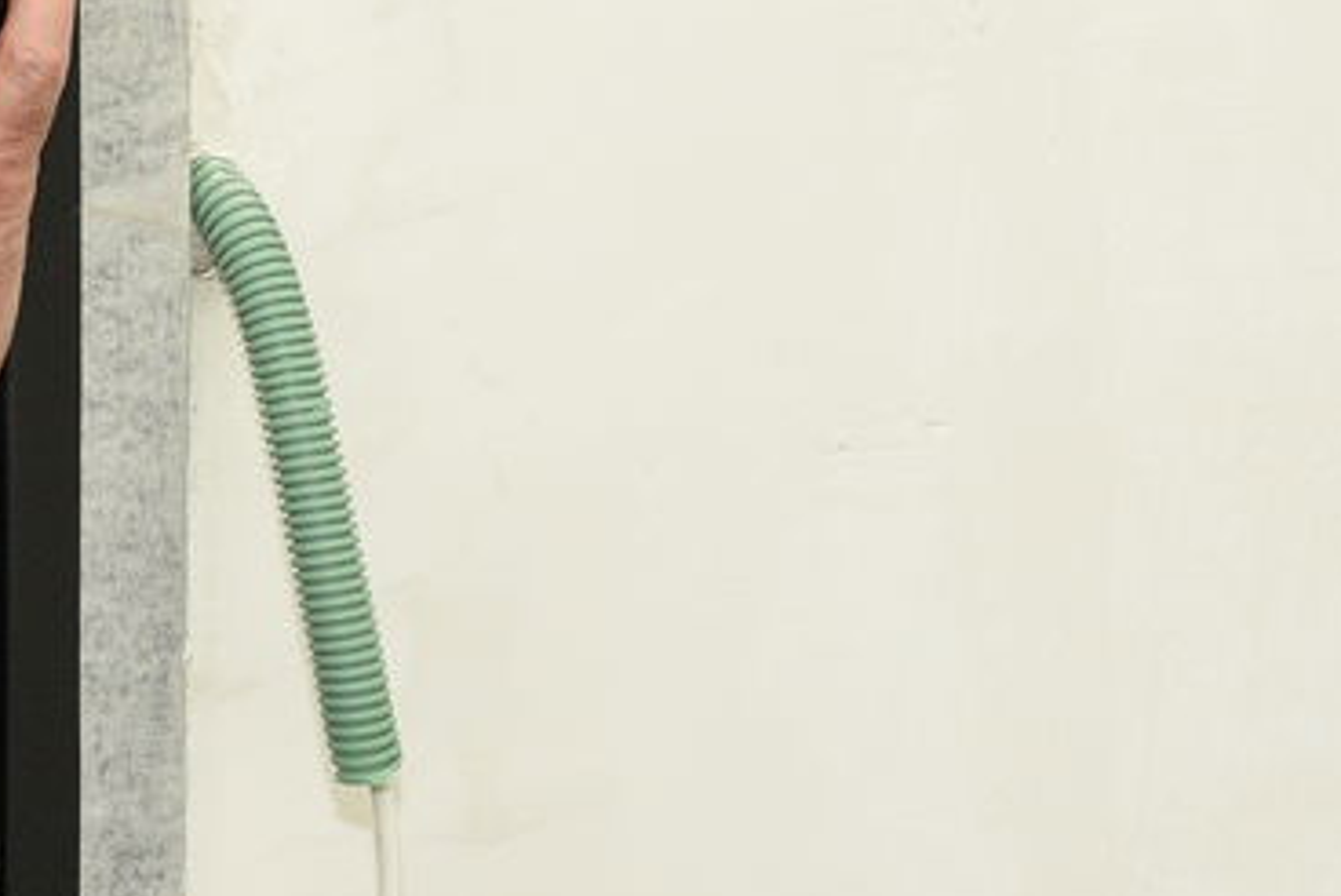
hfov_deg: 11.1
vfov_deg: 7.9
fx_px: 6375
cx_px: -1159
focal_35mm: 171
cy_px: -497
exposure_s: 1/125
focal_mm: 45
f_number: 5
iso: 1250
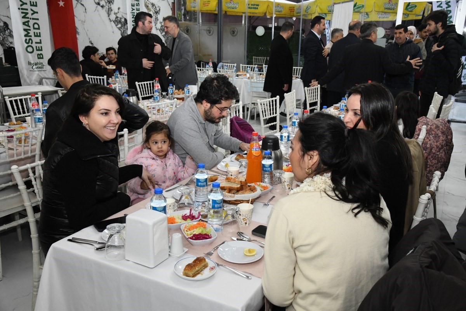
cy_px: 156
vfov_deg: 41.1
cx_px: 233
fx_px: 414
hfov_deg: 58.7
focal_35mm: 32
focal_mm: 32
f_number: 8
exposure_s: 1/250
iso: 4000
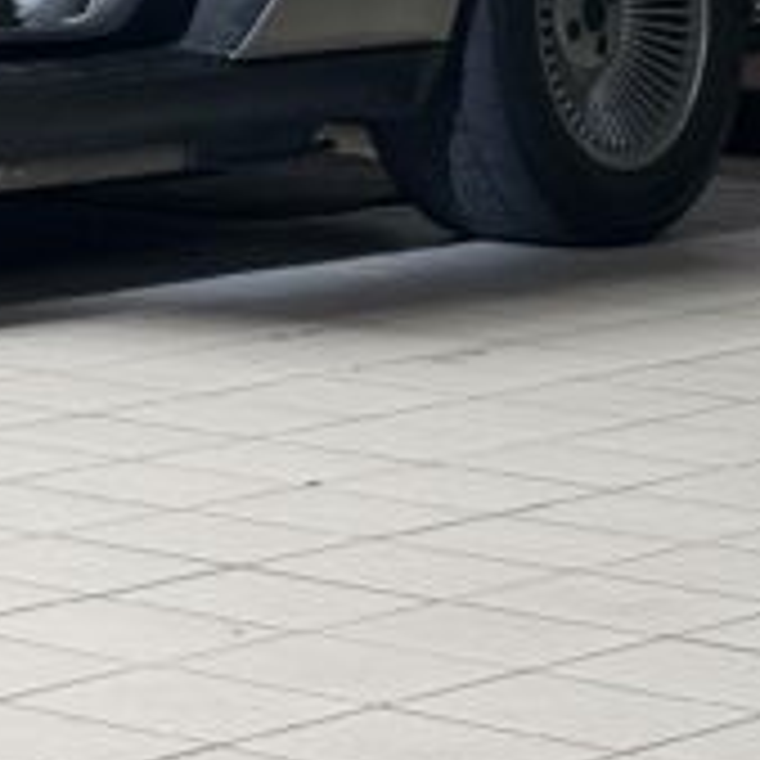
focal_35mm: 197
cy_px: -371
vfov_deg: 8.7
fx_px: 4893
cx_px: -897
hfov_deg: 8.3
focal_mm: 6.76
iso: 160
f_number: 1.78
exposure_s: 1/59
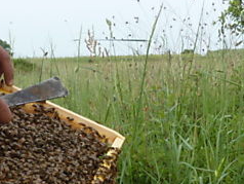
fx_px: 593
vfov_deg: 16.4
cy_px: 256
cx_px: 33
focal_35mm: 84
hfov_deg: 22.8
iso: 80
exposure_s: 1/320
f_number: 4
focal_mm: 4.1
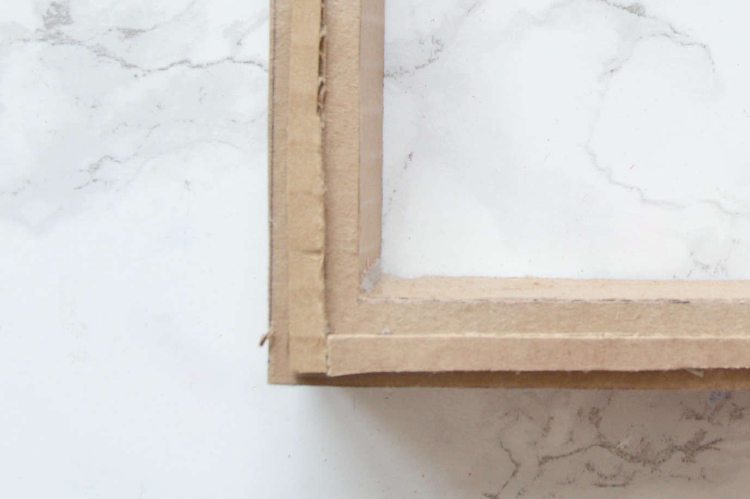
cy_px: -59
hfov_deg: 20.6
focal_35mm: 97
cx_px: 696
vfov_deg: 13.8
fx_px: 2019
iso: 400
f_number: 5.6
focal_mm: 28
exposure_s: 1/80
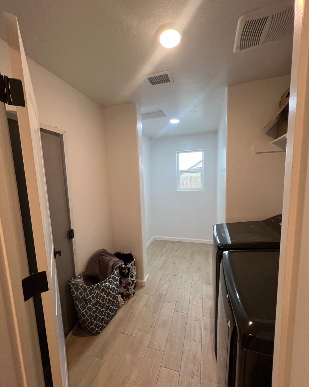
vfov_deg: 100.6
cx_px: 153
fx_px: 160
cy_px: 203
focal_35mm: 14
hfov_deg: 88.0
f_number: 1.8
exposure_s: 1/120
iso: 125
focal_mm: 1.57
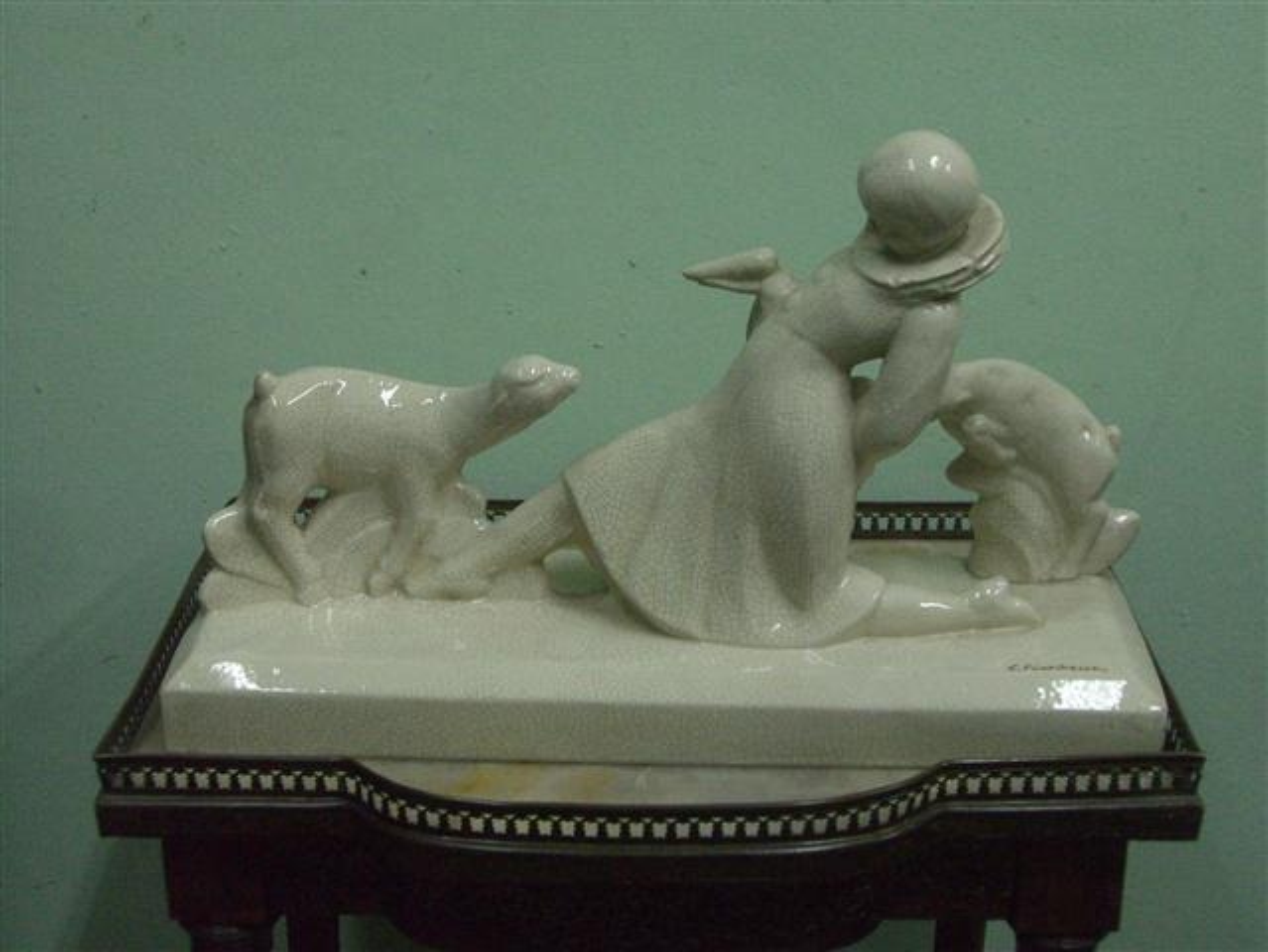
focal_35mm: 55
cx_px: 634
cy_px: 476
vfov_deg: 26.6
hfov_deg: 34.9
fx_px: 2016
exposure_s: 1/80
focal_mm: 9
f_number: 3.3
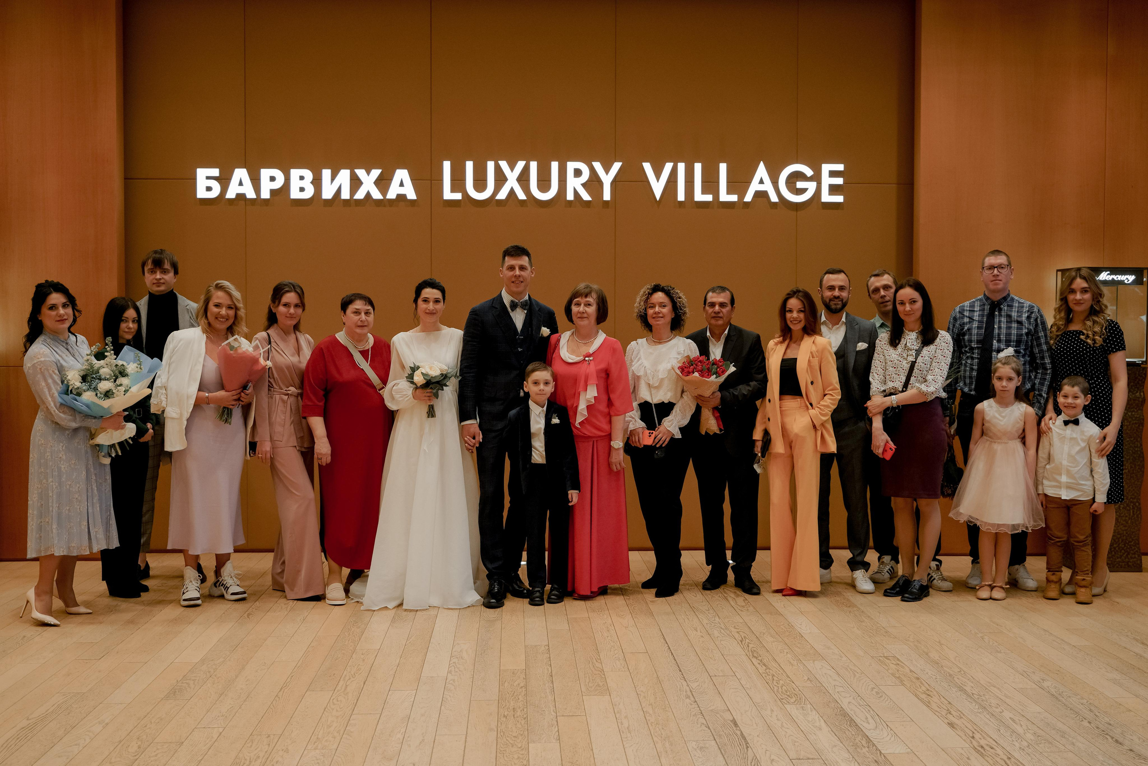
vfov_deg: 36.0
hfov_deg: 51.9
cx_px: 574
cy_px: 383
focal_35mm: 37
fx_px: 1180
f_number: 2.8
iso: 800
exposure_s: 1/400
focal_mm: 37
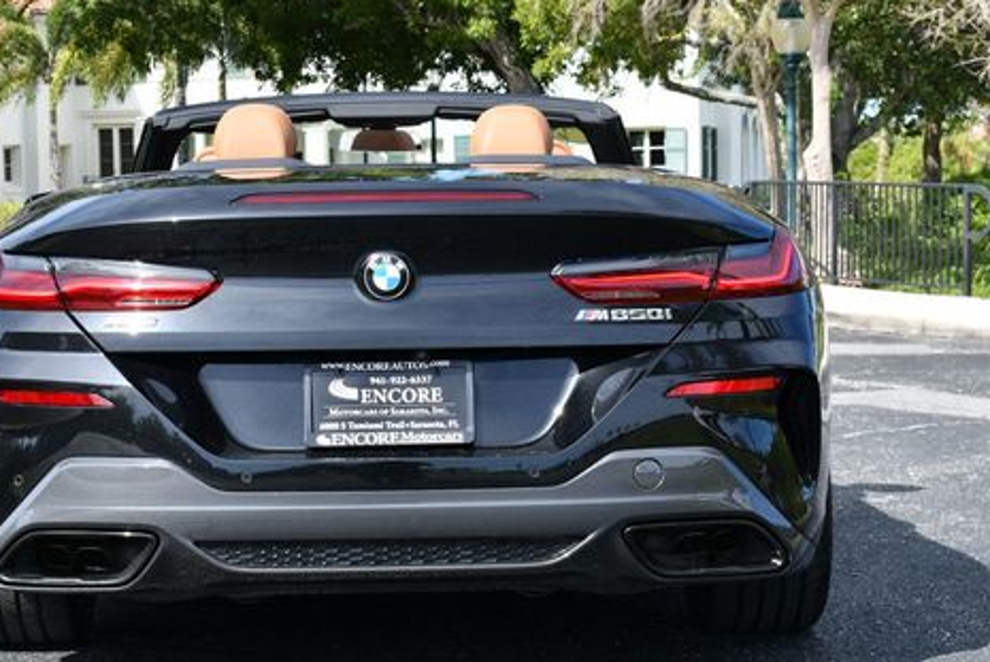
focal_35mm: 88
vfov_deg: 15.6
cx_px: 394
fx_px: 2422
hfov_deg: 23.1
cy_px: 317
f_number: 8
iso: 160
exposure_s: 1/250
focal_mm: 32
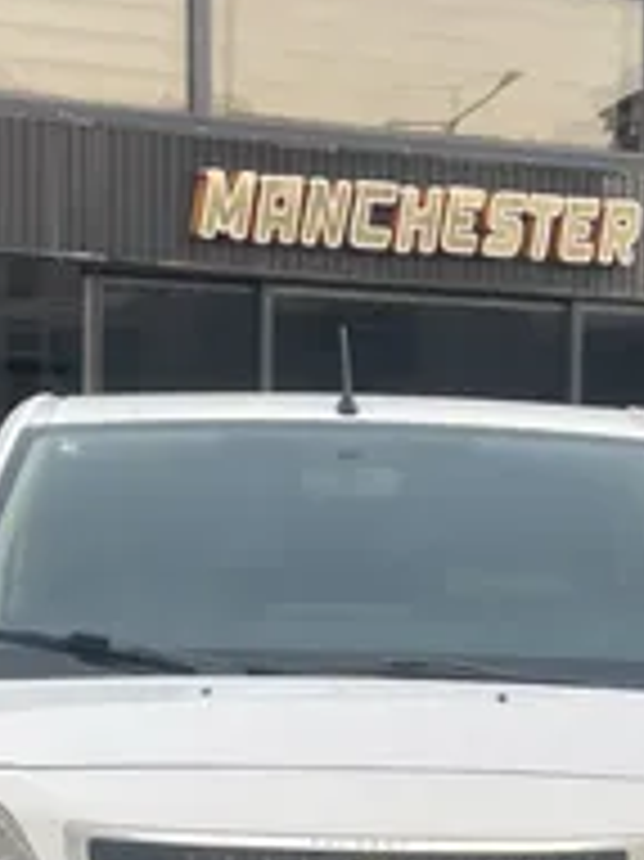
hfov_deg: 11.1
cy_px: 783
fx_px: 3328
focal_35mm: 134
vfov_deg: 14.6
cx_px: 329
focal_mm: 7.5
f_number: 2.2
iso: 100
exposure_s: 1/121
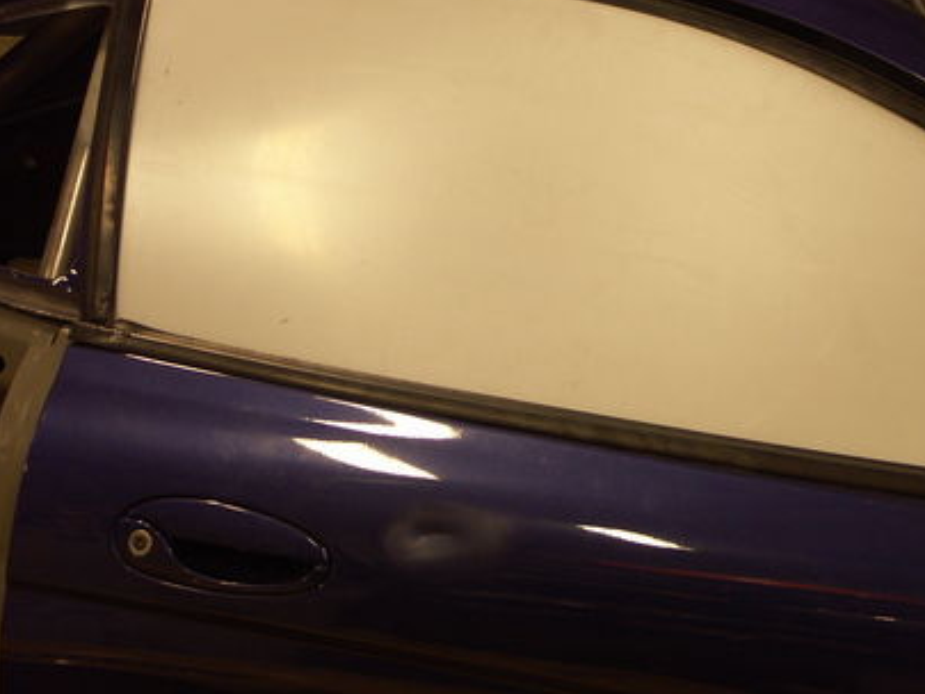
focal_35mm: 131
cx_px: 653
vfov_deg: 11.3
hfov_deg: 15.0
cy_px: 274
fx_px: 3502
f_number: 3.2
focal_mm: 20.48
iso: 100
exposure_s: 1/20
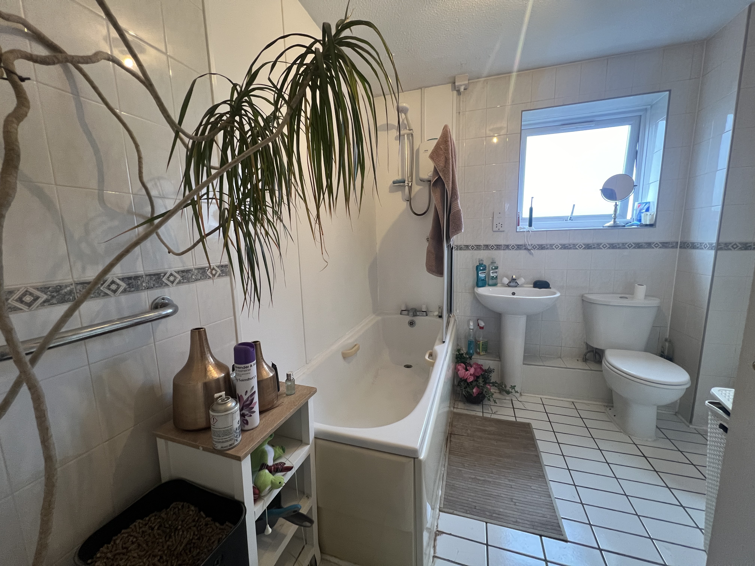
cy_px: 283
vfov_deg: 89.9
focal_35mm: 13
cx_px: 378
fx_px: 284
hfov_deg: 106.2
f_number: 1.8
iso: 250
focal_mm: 1.57
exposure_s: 1/50
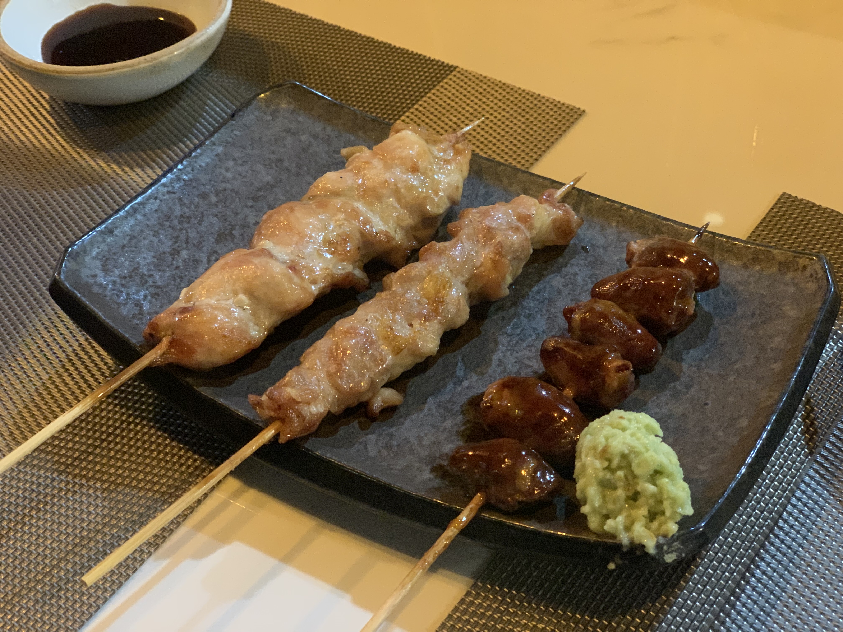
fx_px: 1266
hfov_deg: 36.8
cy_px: 316
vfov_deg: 28.0
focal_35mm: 52
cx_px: 422
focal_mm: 6
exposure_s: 1/30
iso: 640
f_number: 2.4
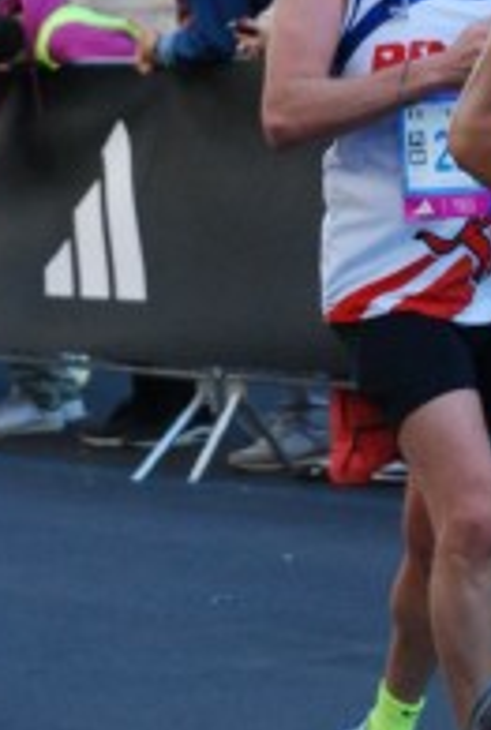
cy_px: 270
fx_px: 7052
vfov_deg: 5.9
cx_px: 703
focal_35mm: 347
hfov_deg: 4.0
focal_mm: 75
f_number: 5.6
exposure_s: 1/500
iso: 1000
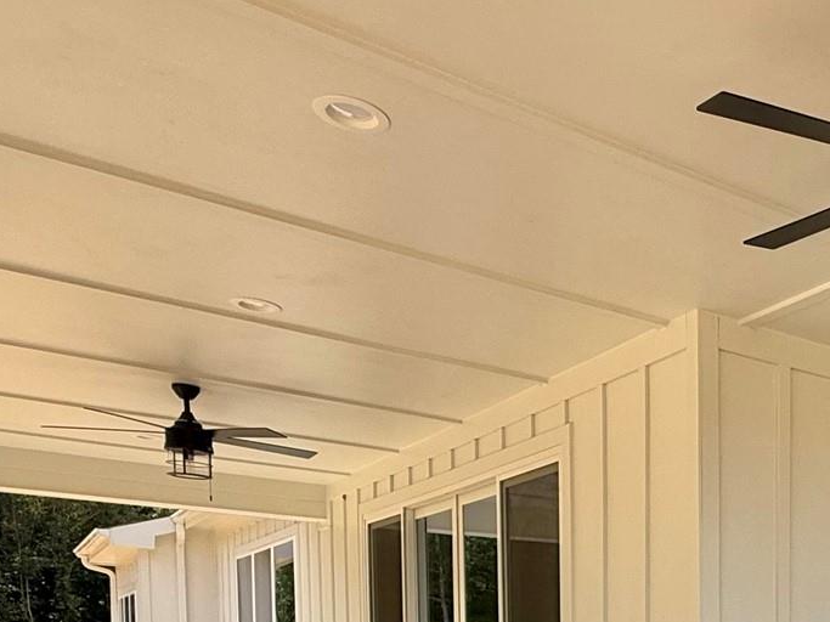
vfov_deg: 29.7
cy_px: 737
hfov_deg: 38.6
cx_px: 869
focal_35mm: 42
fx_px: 1007
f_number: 2.2
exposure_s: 1/820
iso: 50
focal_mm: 2.22
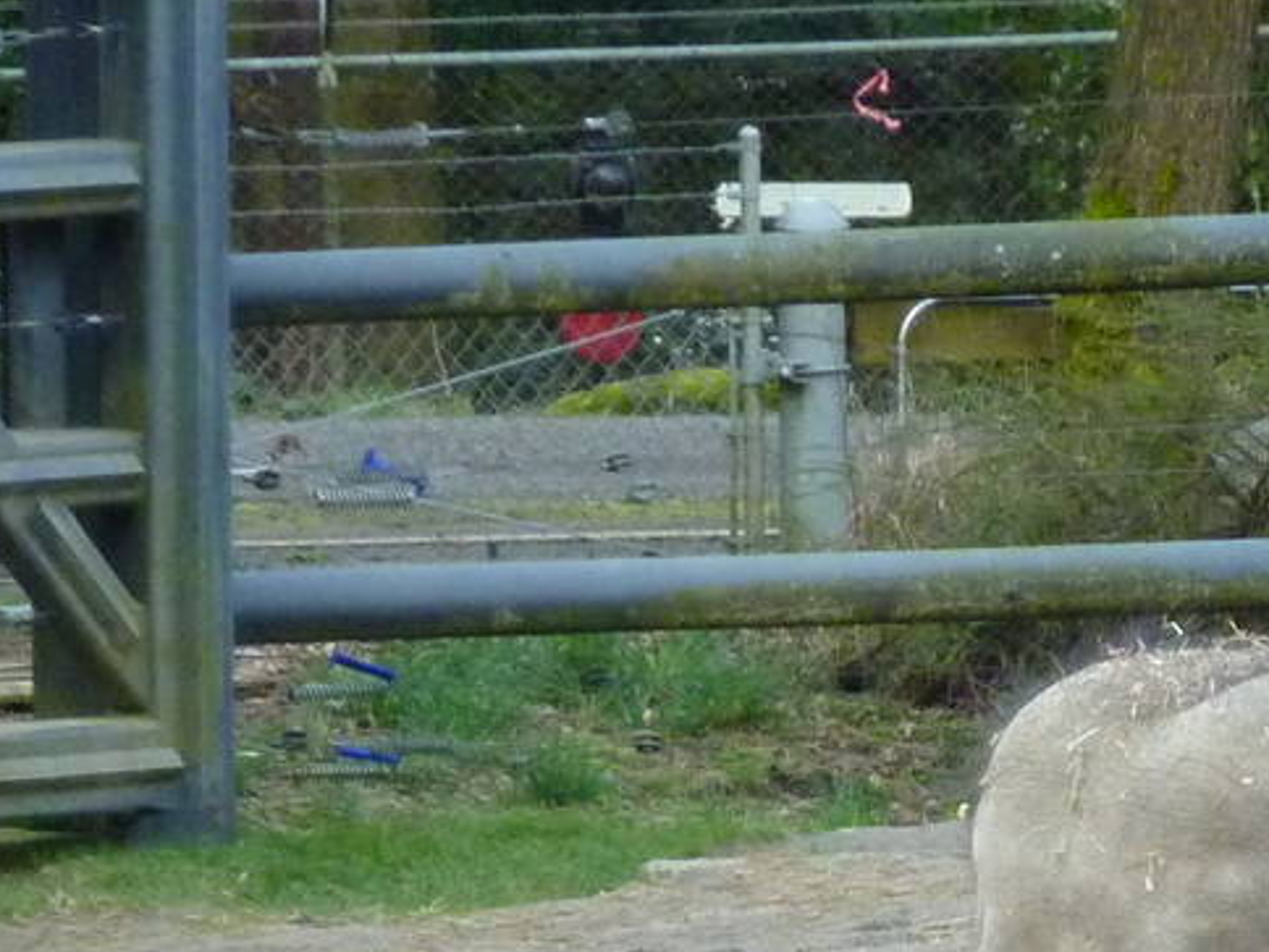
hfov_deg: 3.3
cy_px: 1524
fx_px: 22069
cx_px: 1712
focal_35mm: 602
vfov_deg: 2.5
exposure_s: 1/320
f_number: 4.5
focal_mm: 29.9
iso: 400
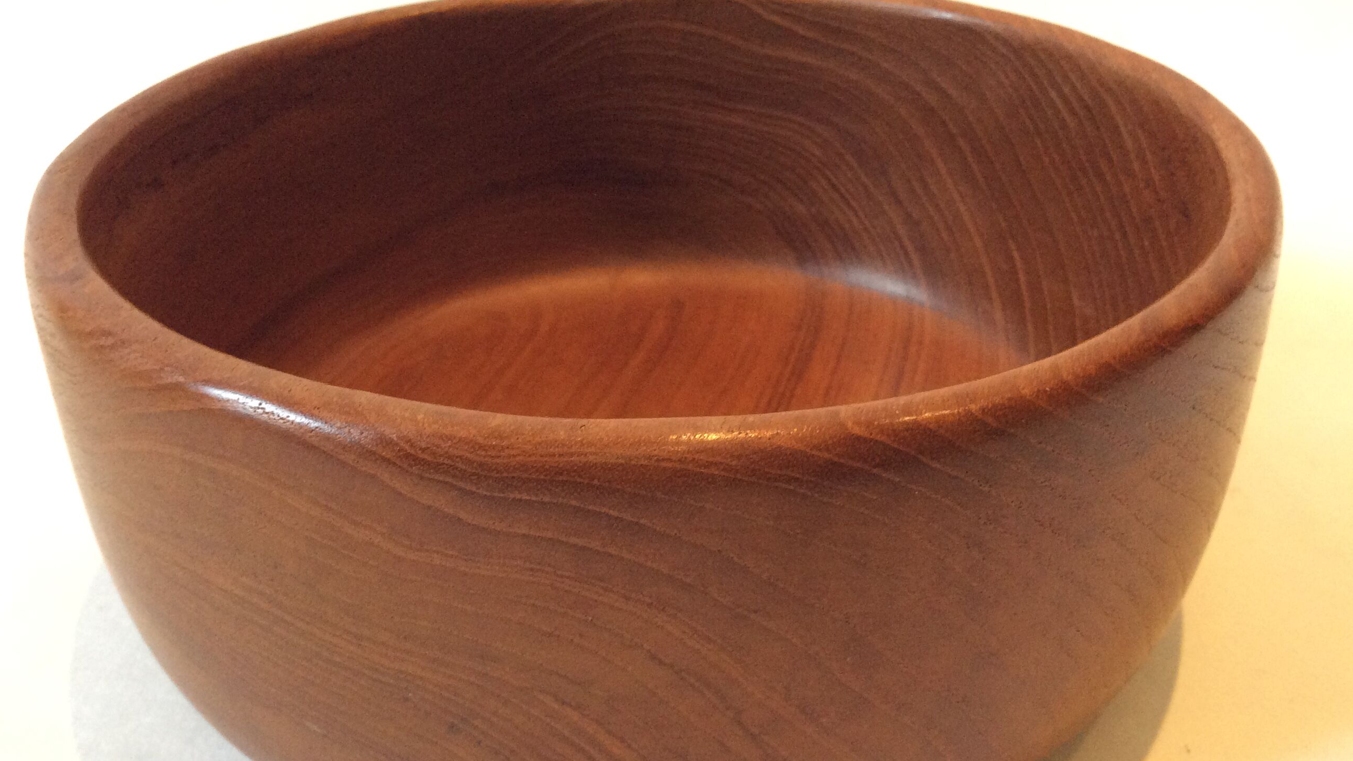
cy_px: 447
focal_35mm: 35
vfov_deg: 33.6
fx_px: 1256
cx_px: 675
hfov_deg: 56.6
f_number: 2.4
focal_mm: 3.3
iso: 160
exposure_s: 1/25
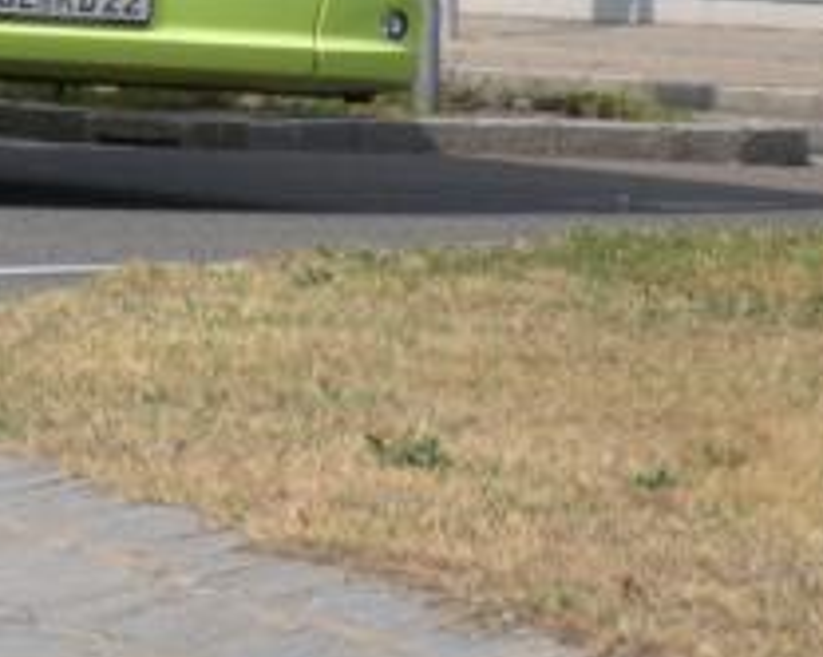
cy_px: -764
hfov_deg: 4.0
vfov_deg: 3.2
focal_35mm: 484
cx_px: -386
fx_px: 11778
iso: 100
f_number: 5.6
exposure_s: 1/800
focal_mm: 62
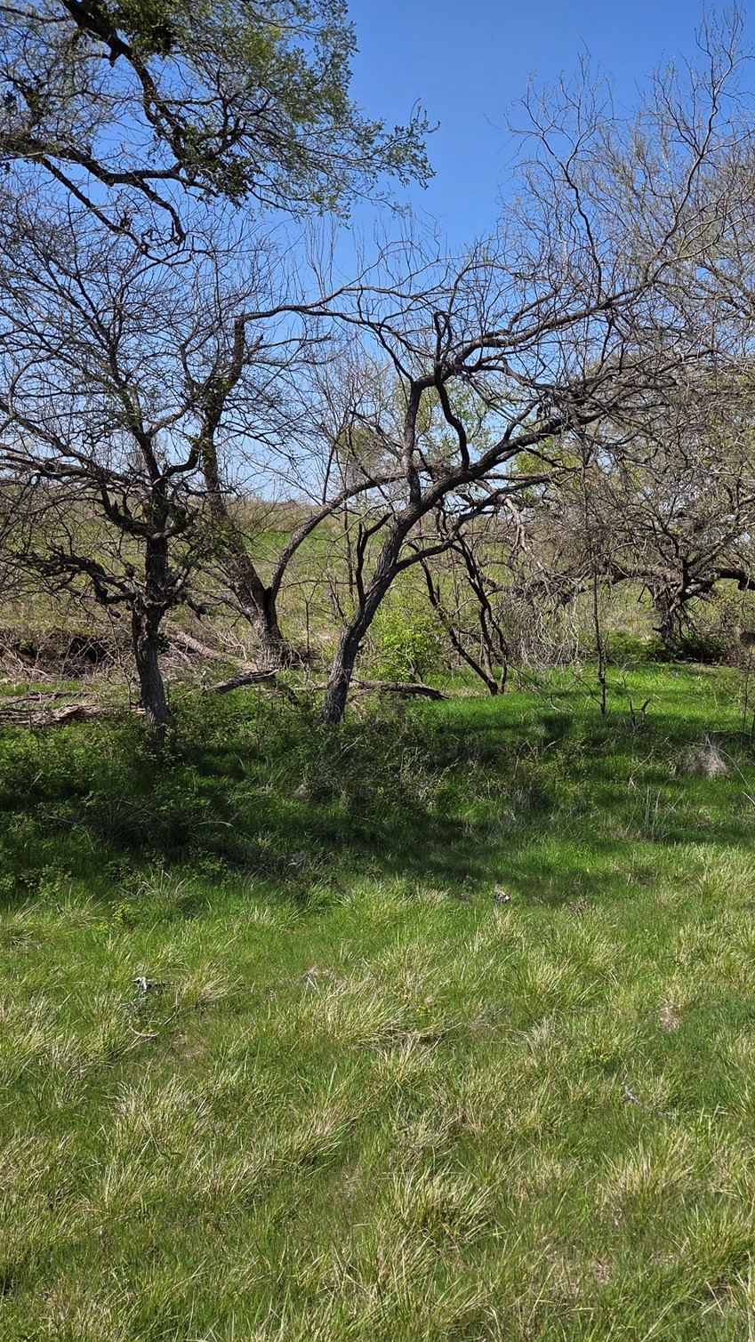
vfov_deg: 58.0
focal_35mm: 34
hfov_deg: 33.8
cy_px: 667
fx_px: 1210
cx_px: 583
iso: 80
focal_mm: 5.4
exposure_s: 1/5129
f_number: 1.8
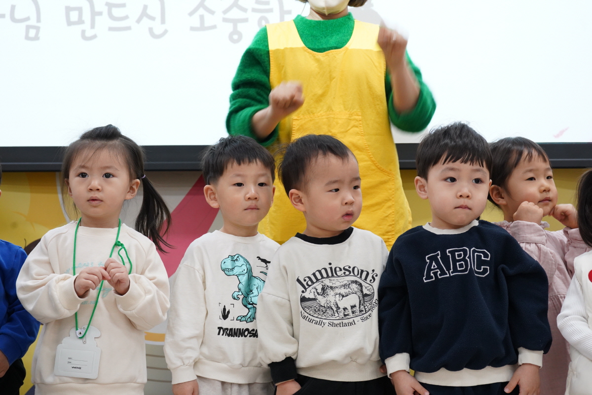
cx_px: 296
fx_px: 987
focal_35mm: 60
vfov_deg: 22.6
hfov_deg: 33.4
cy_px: 198
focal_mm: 60
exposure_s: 1/80
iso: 2500
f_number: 7.1
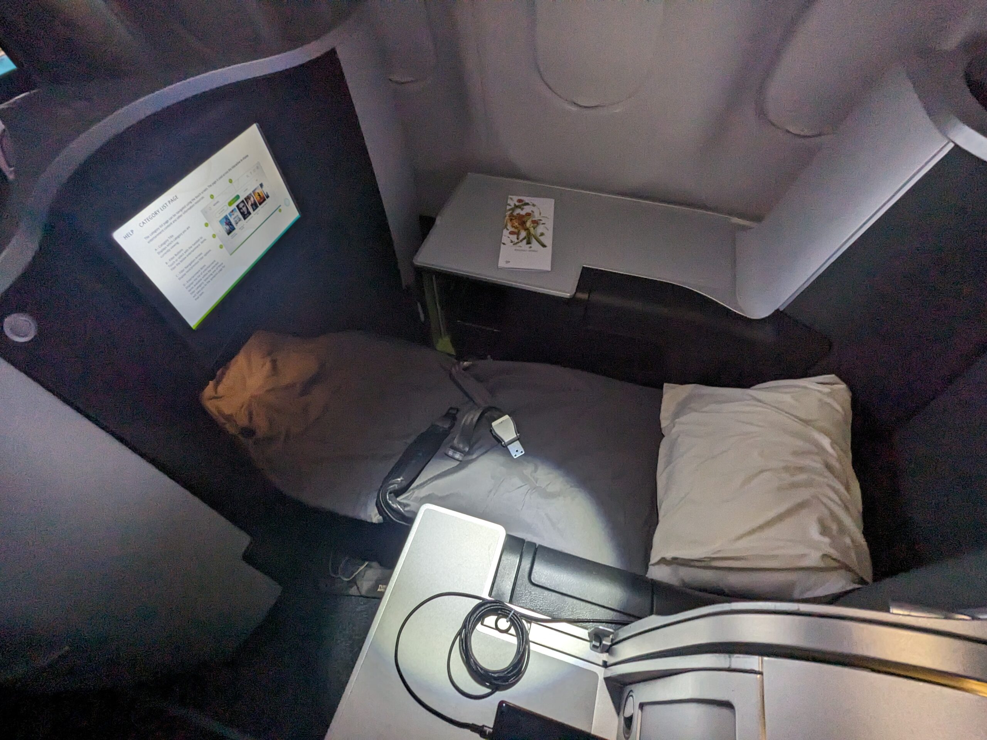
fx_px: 456
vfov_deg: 78.1
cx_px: 494
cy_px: 370
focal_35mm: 16
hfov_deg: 94.5
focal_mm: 2.35
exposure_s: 1/24
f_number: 2.2
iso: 231
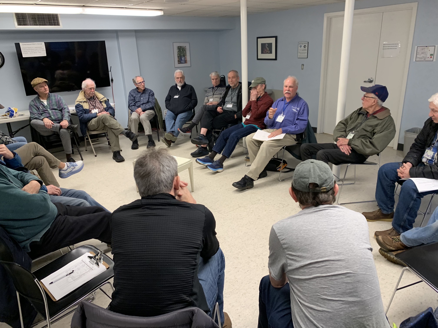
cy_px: 164
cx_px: 219
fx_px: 329
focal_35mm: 26
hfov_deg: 67.3
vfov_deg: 53.1
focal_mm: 4.25
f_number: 1.8
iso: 160
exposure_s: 1/60
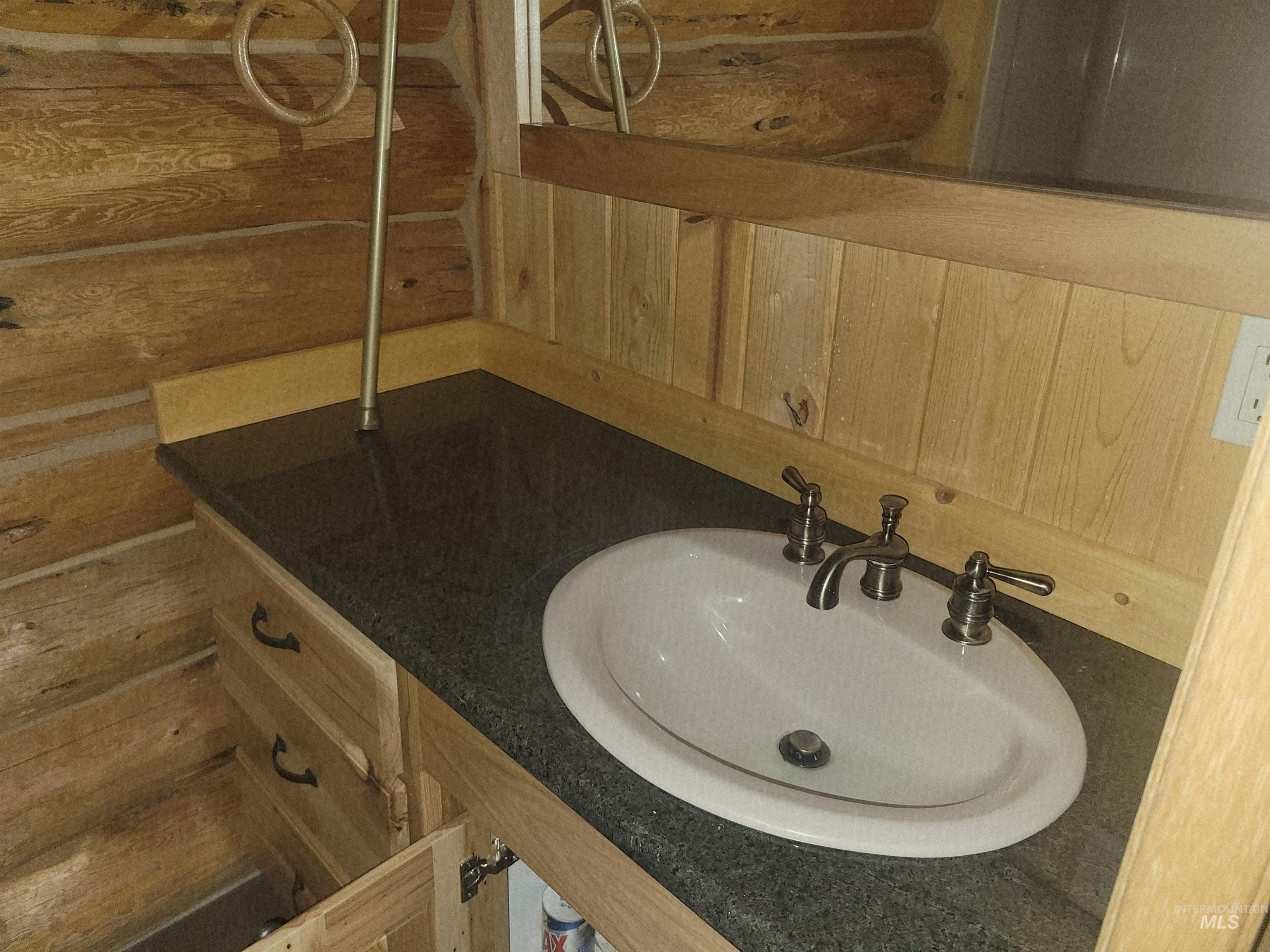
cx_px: 635
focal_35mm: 26
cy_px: 476
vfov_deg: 53.1
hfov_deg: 67.3
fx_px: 954
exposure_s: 1/24
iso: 125
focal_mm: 5.4
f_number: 1.8
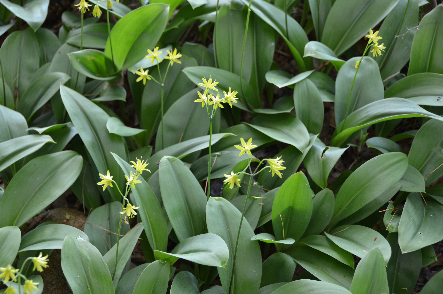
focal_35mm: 82
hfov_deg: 24.7
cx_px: 222
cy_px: 147
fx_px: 1013
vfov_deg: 16.5
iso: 400
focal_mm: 55
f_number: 5
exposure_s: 1/100
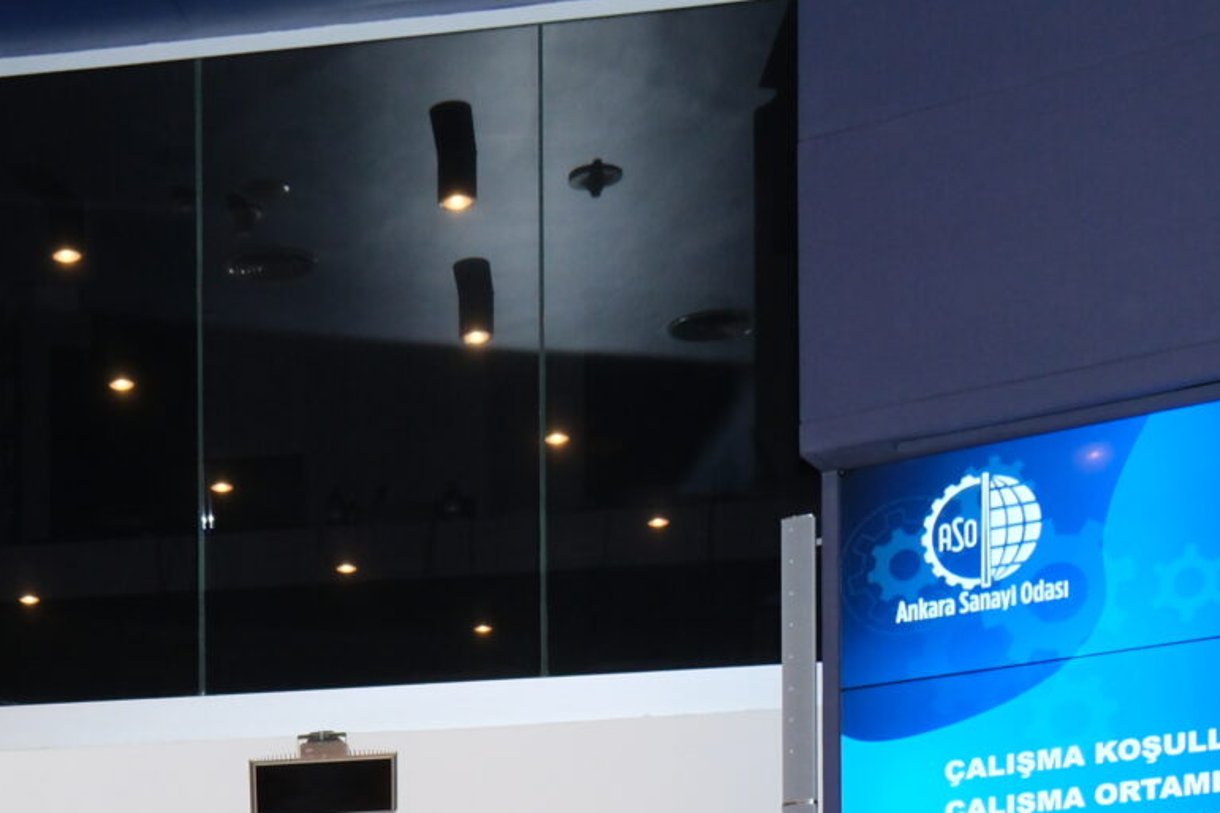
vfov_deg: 14.9
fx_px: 2813
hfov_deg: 23.2
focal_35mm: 83
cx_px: -62
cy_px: 1323
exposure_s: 1/50
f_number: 4
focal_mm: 16.5
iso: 1000
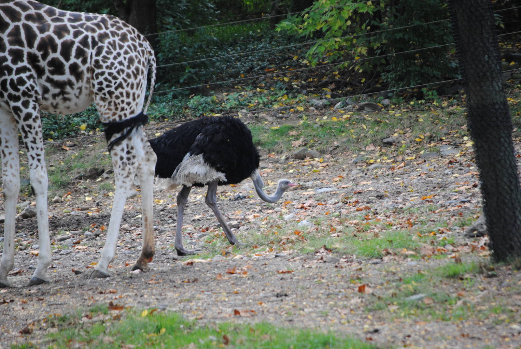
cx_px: 260
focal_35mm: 300
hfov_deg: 6.9
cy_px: 174
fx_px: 4347
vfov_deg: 4.6
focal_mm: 200
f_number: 5.6
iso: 400
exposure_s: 1/125
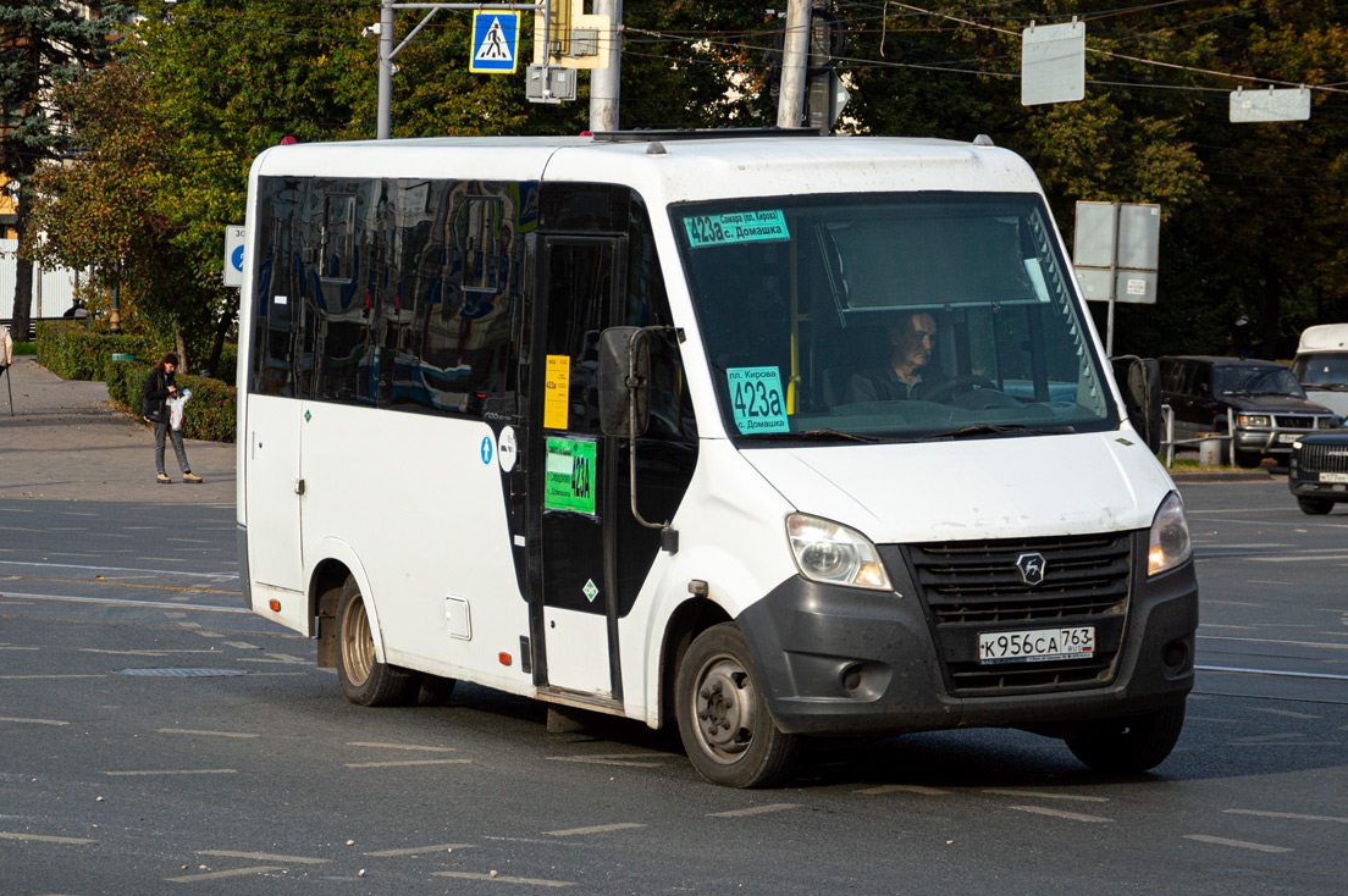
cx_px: 718
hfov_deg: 19.3
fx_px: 3965
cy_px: 297
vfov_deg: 12.9
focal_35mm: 106
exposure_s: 1/640
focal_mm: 52
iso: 100
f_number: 5.6
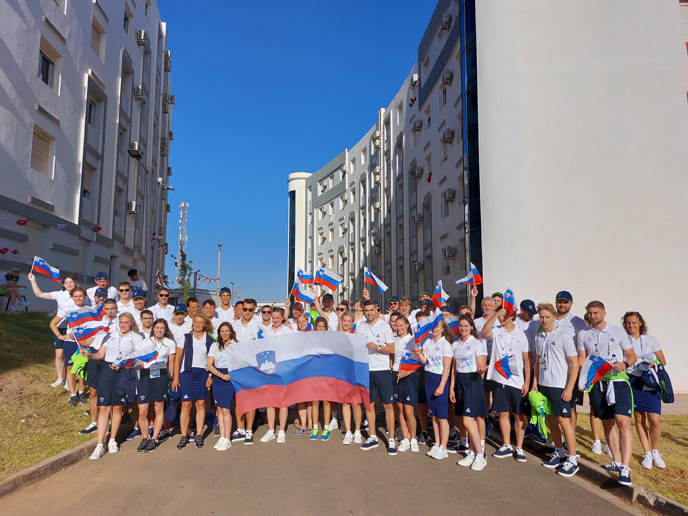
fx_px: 477
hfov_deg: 71.6
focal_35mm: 24
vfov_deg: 56.8
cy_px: 258
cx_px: 344
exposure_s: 1/2554
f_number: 1.8
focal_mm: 5.23
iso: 25
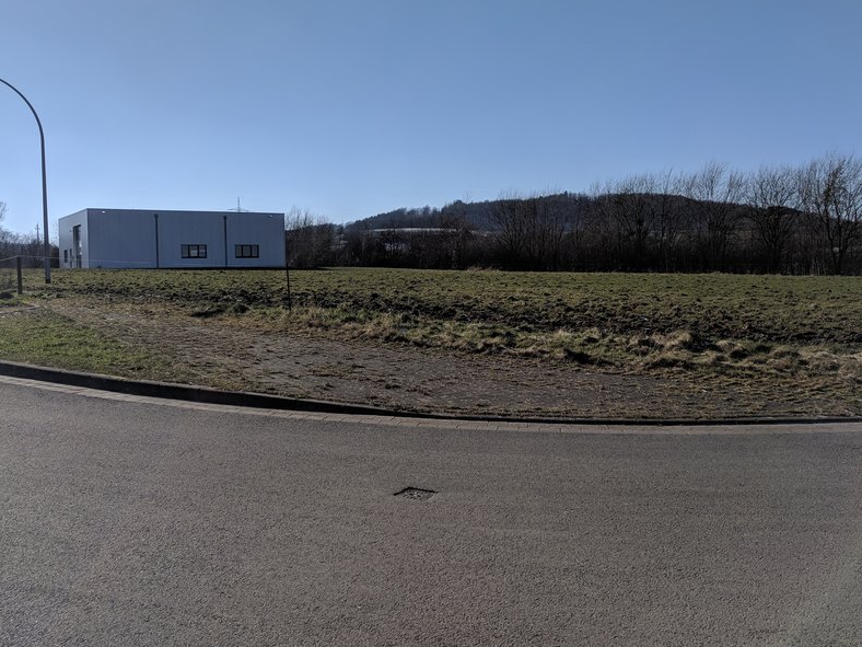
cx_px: 423
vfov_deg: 42.9
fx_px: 822
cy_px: 284
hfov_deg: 55.3
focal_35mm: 33
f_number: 2
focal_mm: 4.67
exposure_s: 1/3876
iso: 51
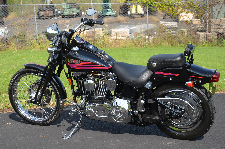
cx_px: 112
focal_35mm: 87
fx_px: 543
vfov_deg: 15.6
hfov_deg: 23.4
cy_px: 74
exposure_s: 1/250
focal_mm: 58
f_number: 8
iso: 200
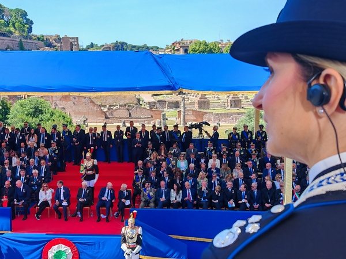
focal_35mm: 38
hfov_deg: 49.0
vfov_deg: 37.7
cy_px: 130
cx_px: 173
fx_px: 380
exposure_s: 1/980
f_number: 2
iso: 50
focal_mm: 6.83
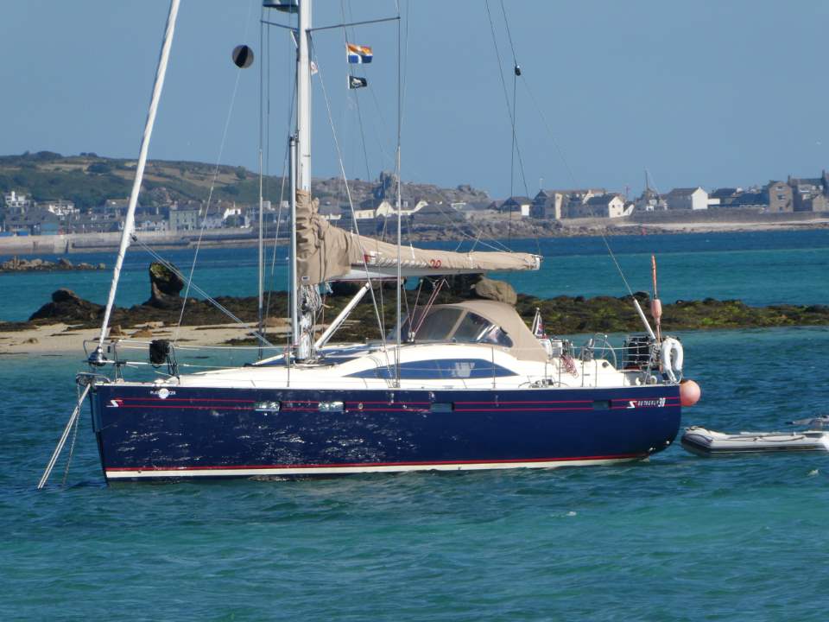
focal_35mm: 600
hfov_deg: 3.3
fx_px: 14369
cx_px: 414
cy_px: 311
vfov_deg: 2.5
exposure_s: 1/500
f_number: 6.1
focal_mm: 107.5
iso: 80
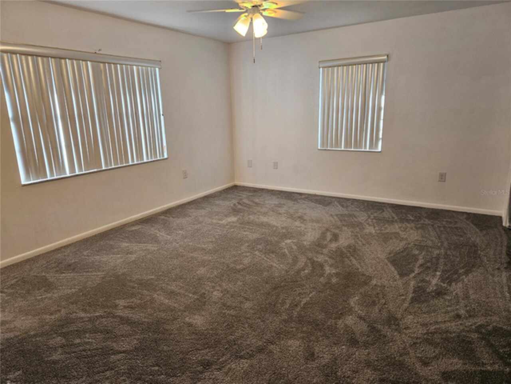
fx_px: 340
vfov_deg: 58.9
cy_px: 192
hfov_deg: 73.9
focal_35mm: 23
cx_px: 256
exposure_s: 1/120
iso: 160
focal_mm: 5.4
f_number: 1.8
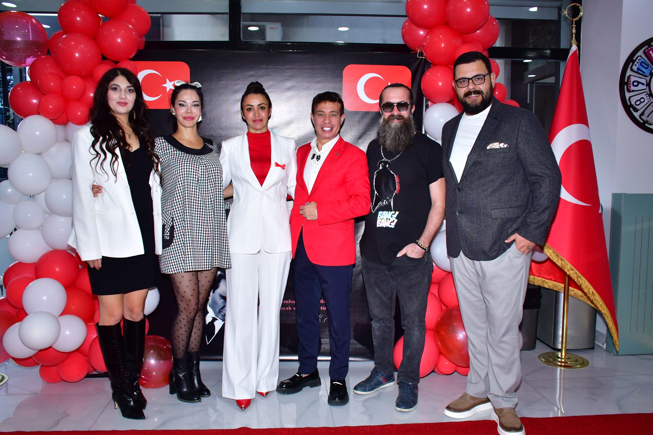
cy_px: 218
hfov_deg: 61.9
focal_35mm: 30
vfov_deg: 43.6
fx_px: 544
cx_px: 326
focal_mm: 20
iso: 1250
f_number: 10
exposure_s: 1/160
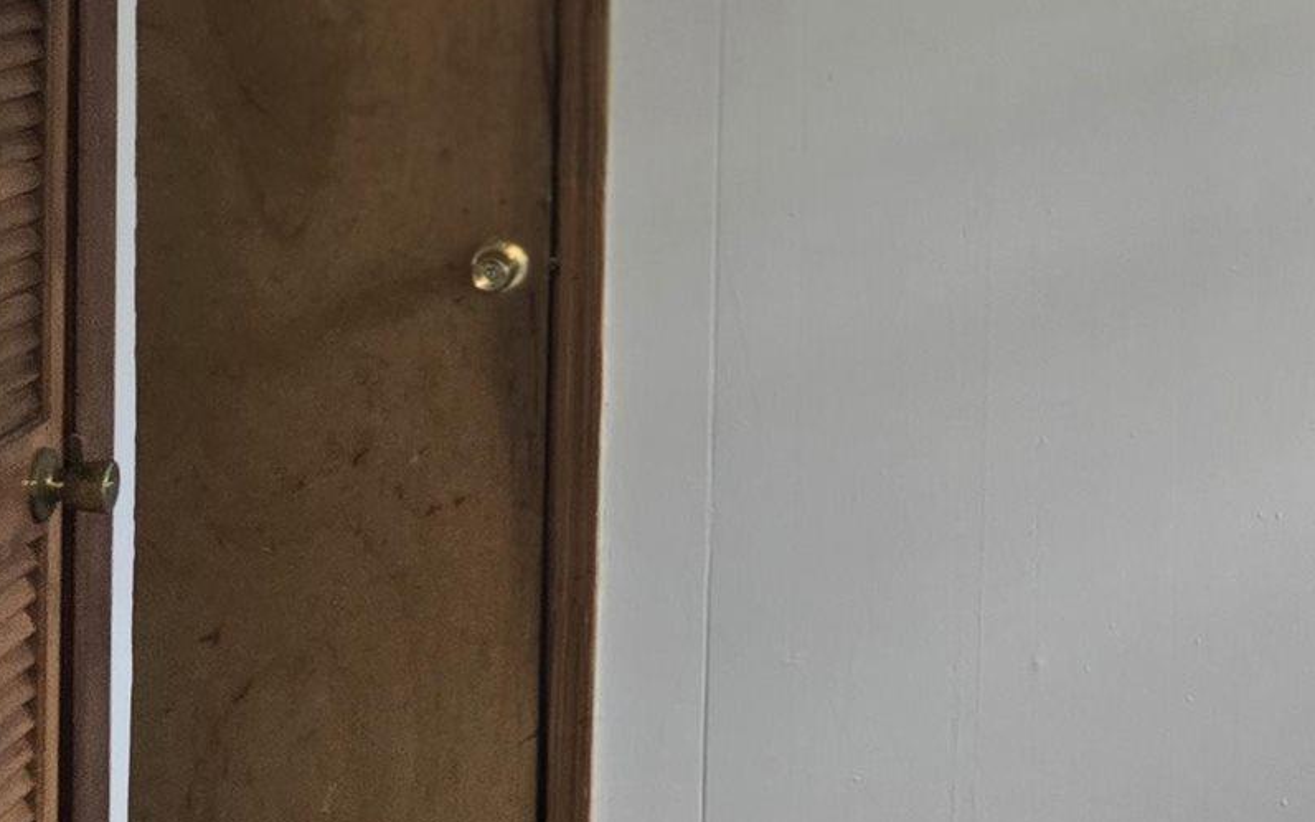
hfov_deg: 20.6
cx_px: 1605
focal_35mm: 94
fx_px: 3369
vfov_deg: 13.6
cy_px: -92
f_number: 1.7
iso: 250
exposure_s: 1/120
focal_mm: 6.3
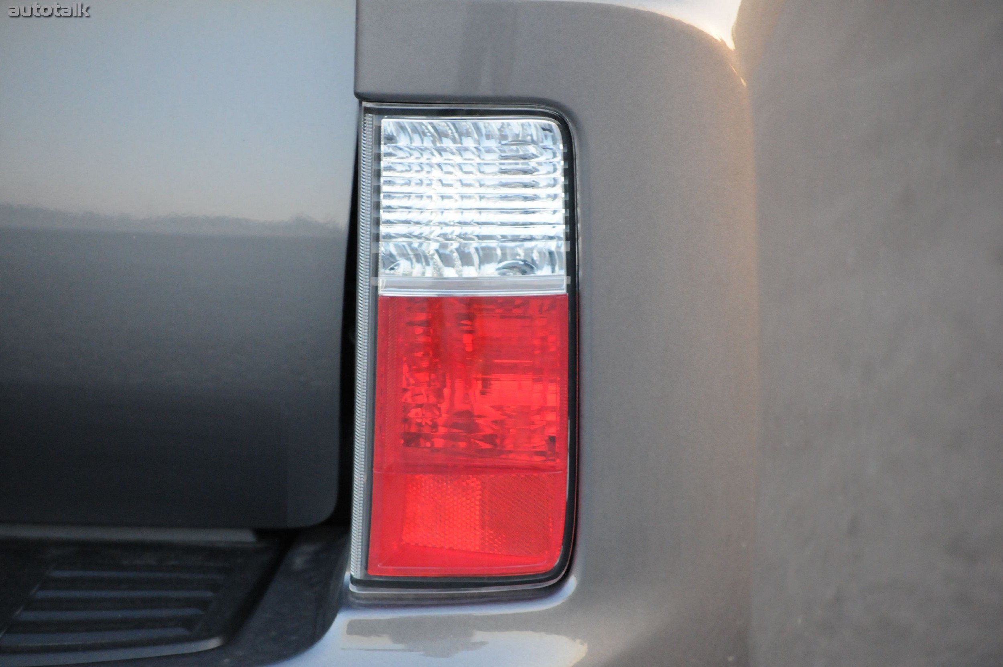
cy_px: 334
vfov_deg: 7.6
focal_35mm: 180
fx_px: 5009
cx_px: 502
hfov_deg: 11.4
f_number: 6.3
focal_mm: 120
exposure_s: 1/200
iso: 2000
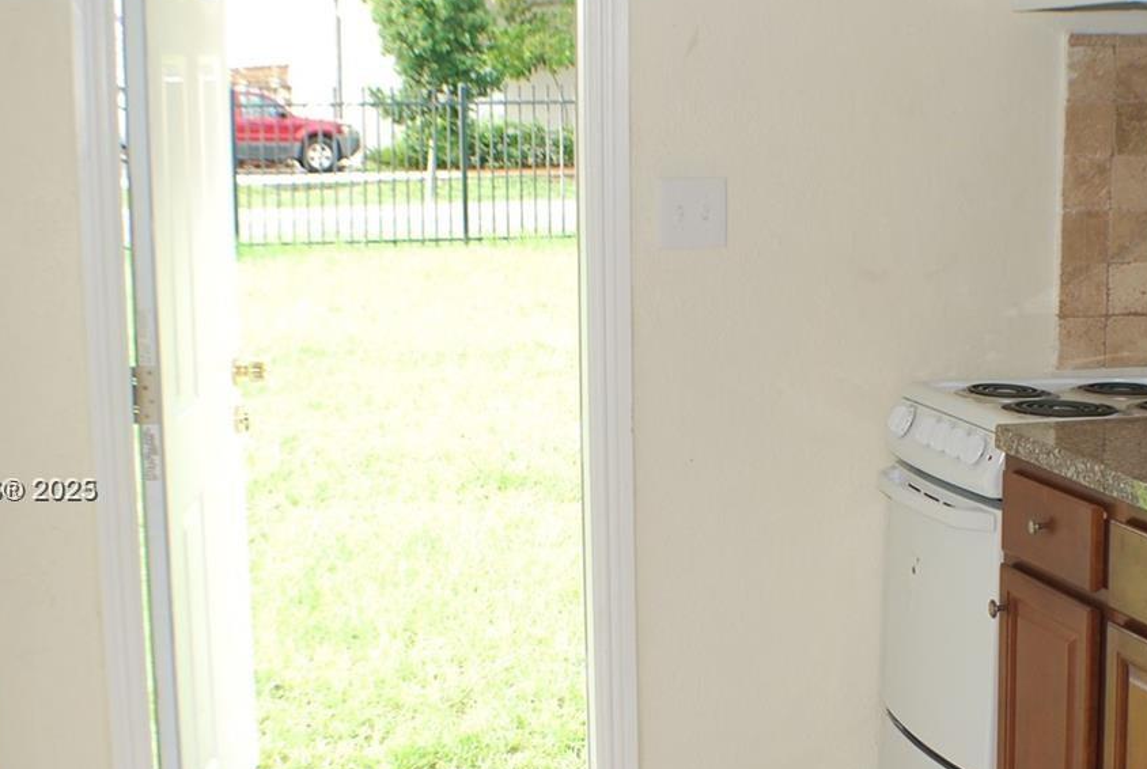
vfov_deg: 15.1
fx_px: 2904
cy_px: 493
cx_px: 749
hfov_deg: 22.3
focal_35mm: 91
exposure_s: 1/60
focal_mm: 32
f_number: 4.8
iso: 200
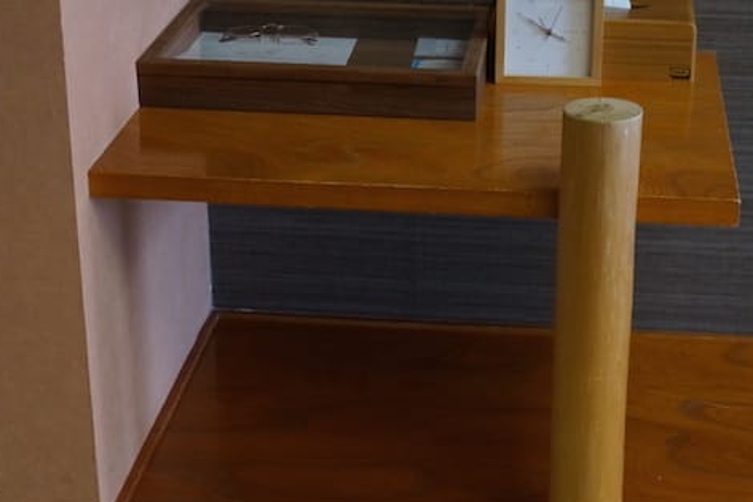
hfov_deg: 24.2
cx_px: 410
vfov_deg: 16.3
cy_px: 284
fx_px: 1754
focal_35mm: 84
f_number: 5
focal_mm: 33
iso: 3200
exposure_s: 1/60
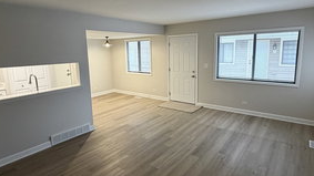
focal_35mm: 23
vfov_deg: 49.4
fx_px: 191
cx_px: 160
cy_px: 80
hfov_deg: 78.7
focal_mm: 2.22
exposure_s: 1/60
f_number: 2.2
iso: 400
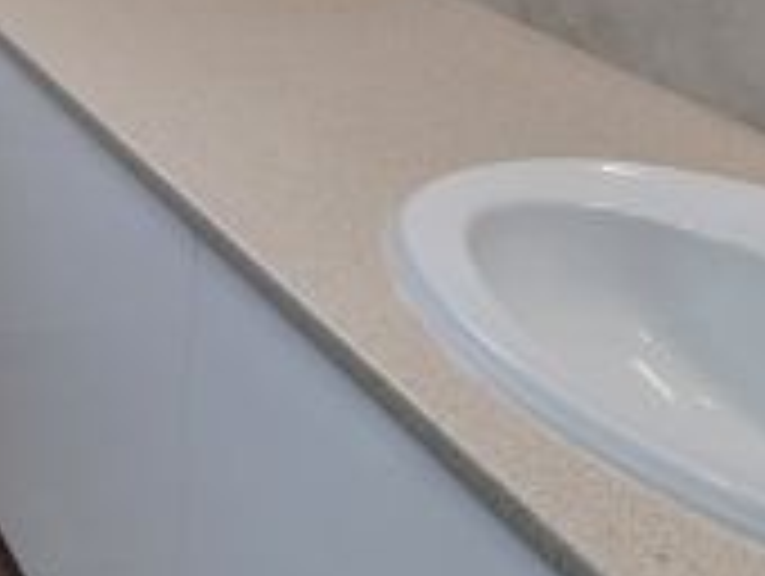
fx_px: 1350
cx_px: -297
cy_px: -76
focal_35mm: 61
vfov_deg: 22.6
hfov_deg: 25.8
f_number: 2.2
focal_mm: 2.2
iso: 125
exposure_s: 1/50
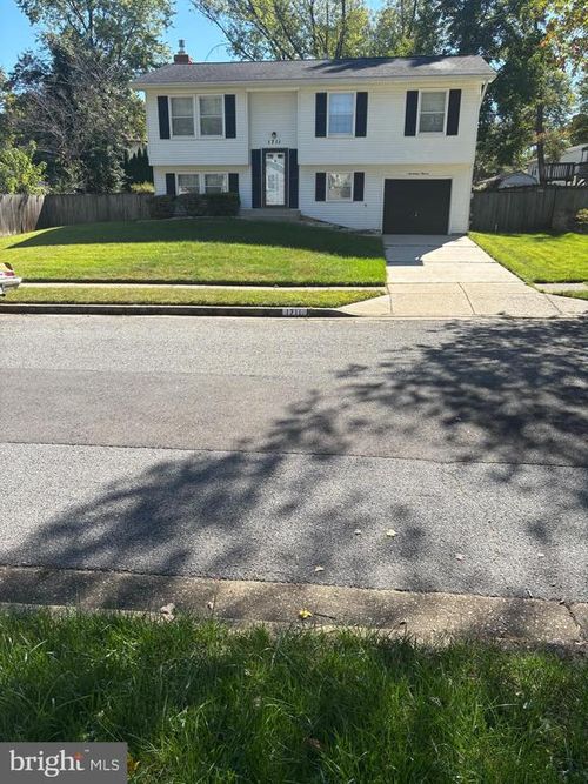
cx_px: 294
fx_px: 589
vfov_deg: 67.3
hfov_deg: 53.0
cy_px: 392
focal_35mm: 26
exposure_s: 1/1543
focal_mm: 5.96
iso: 50
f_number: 1.6
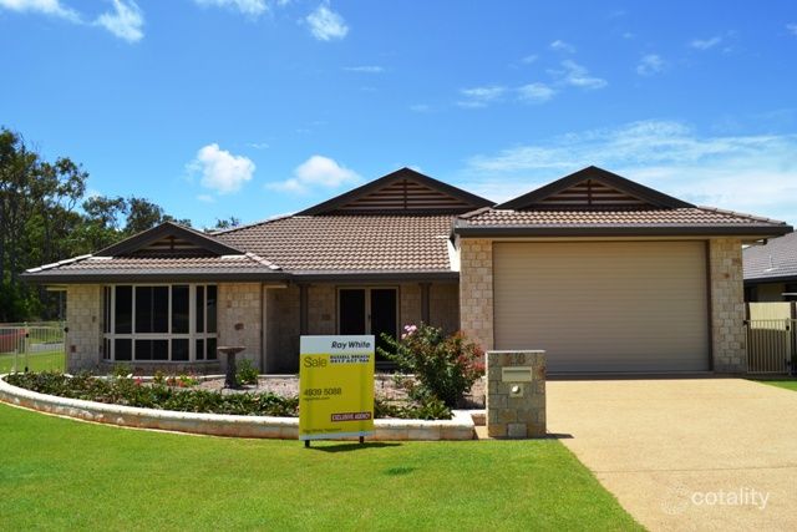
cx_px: 398
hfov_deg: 67.4
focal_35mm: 27
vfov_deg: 48.0
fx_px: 598
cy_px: 266
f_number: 10
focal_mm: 18
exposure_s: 1/200
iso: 100
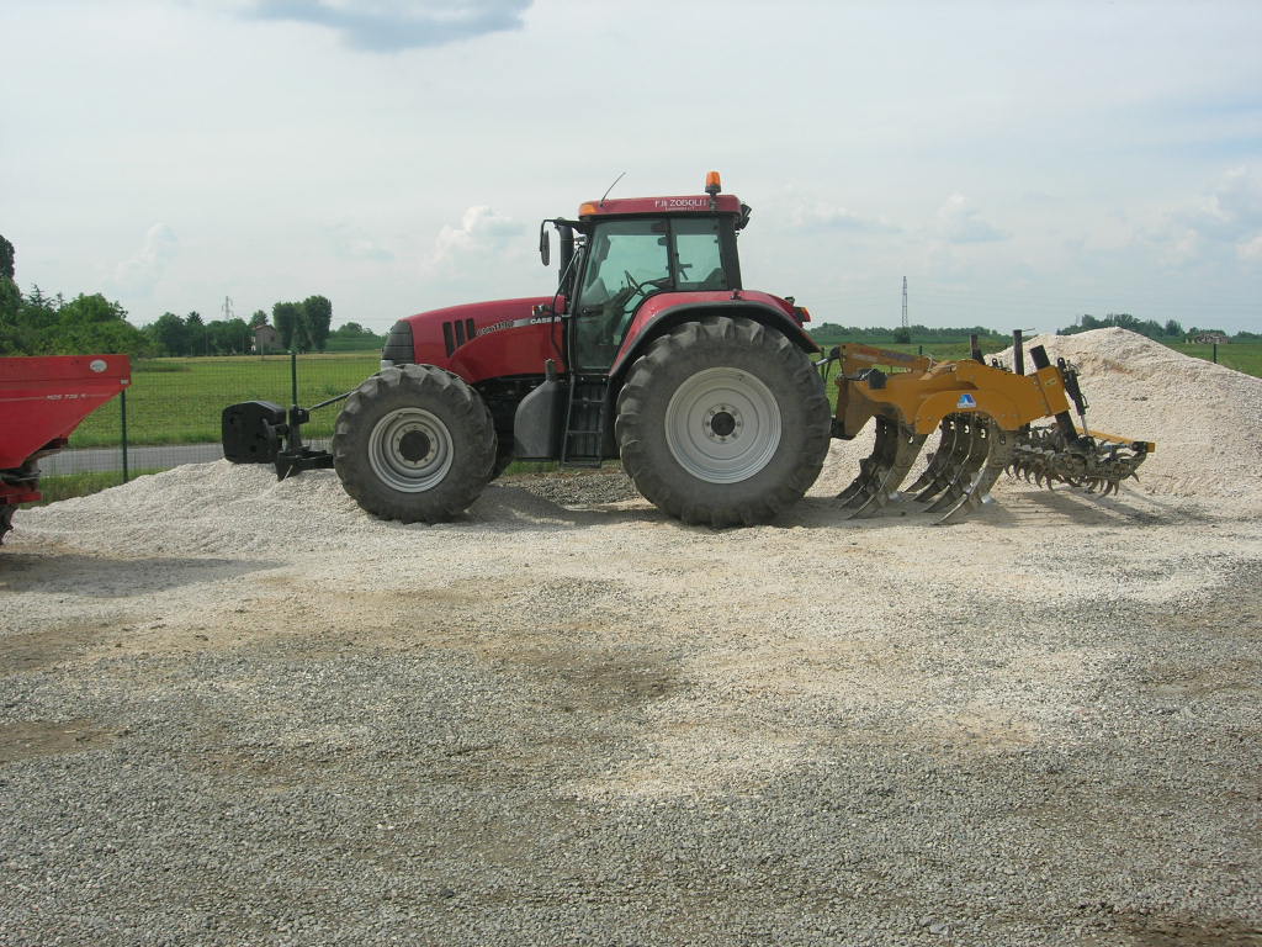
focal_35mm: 38
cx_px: 631
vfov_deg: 37.7
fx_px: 1385
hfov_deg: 49.0
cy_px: 474
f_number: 4.8
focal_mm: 7.8
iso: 64
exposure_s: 1/619
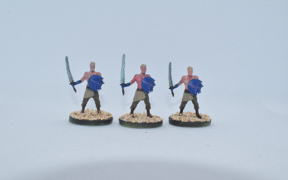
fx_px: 349
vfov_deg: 28.9
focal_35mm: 45
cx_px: 144
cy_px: 85
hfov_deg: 44.8
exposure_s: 1/125
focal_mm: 29
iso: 800
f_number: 22
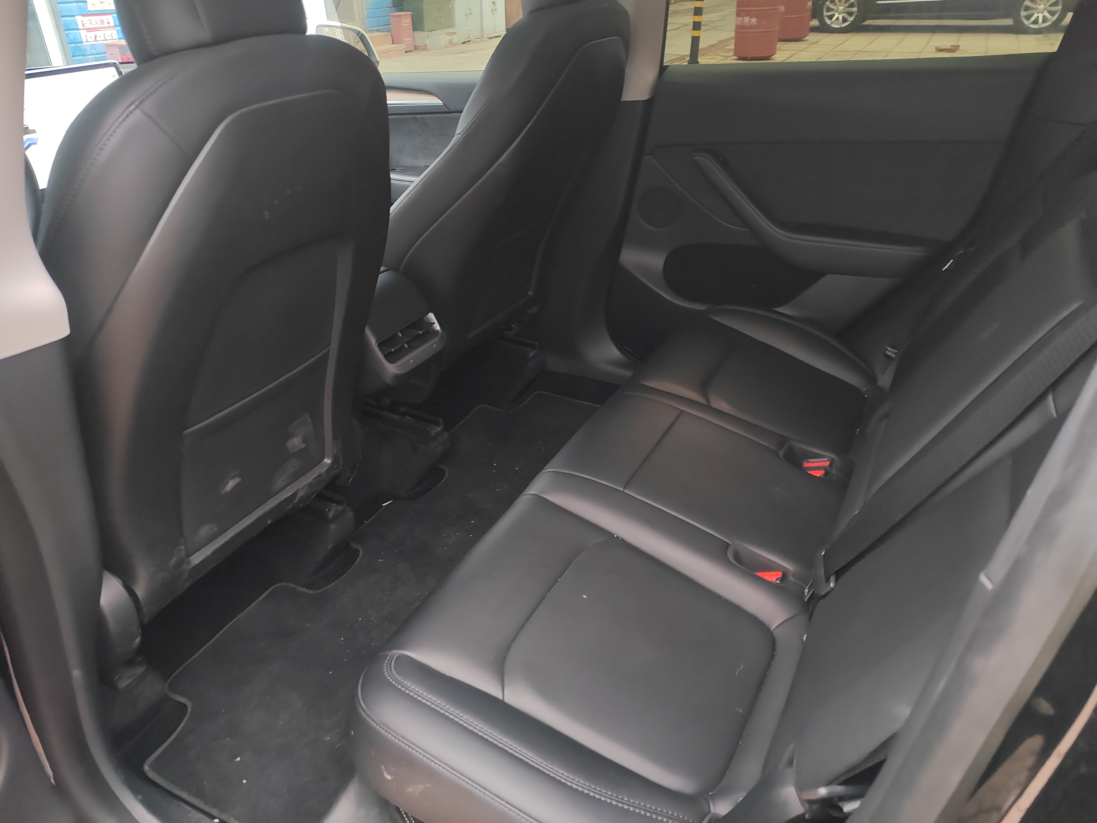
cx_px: 548
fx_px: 856
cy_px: 412
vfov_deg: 51.4
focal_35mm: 27
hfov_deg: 65.3
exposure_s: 1/50
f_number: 1.8
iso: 1000
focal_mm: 6.14
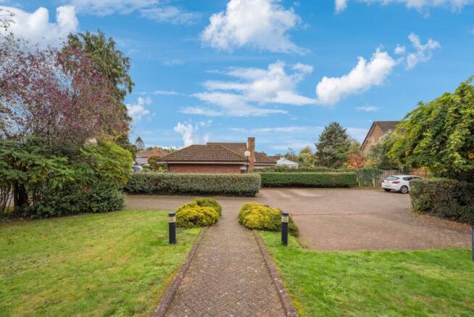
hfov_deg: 96.7
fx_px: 211
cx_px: 237
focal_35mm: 16
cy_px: 158
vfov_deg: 73.8
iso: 400
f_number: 8
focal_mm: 16
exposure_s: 1/125
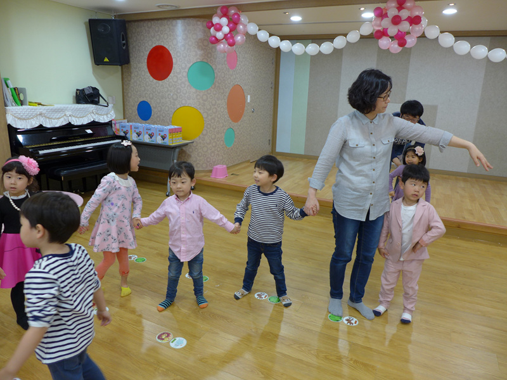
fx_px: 352
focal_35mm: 24
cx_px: 254
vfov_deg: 56.8
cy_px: 190
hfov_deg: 71.6
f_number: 1.4
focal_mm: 4.7
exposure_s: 1/60
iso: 100
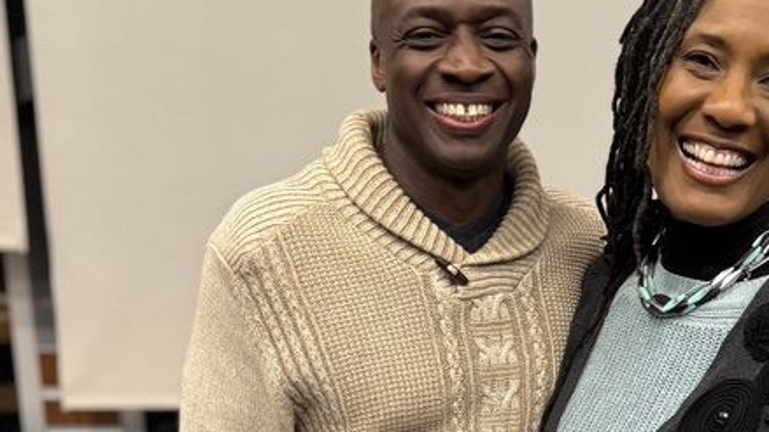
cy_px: 546
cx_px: 511
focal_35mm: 61
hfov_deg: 34.0
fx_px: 1244
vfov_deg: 18.5
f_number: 1.78
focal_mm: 6.76
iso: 640
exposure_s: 1/60
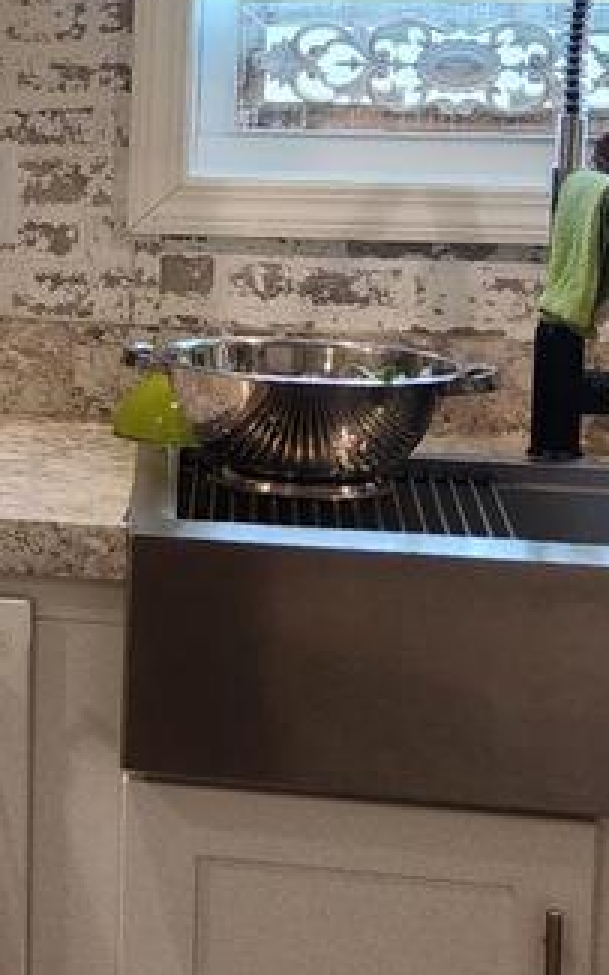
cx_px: -822
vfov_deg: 19.1
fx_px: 2869
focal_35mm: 108
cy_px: 231
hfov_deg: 10.5
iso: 200
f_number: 1.8
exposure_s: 1/120
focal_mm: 5.4
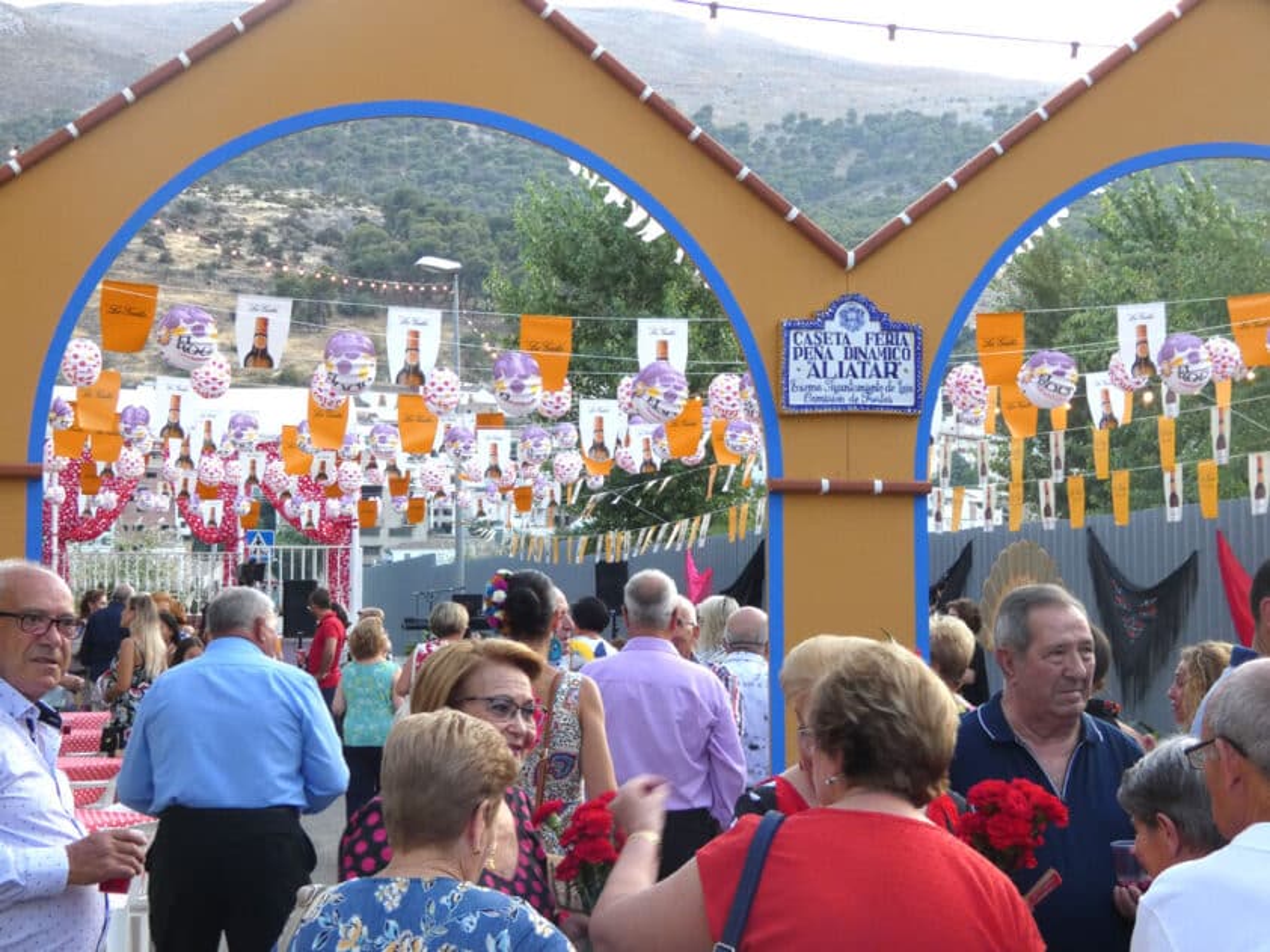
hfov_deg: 29.4
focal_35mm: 66
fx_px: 2421
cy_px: 476
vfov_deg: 22.2
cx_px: 635
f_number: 4.2
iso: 250
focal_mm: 11.9
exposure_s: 1/80
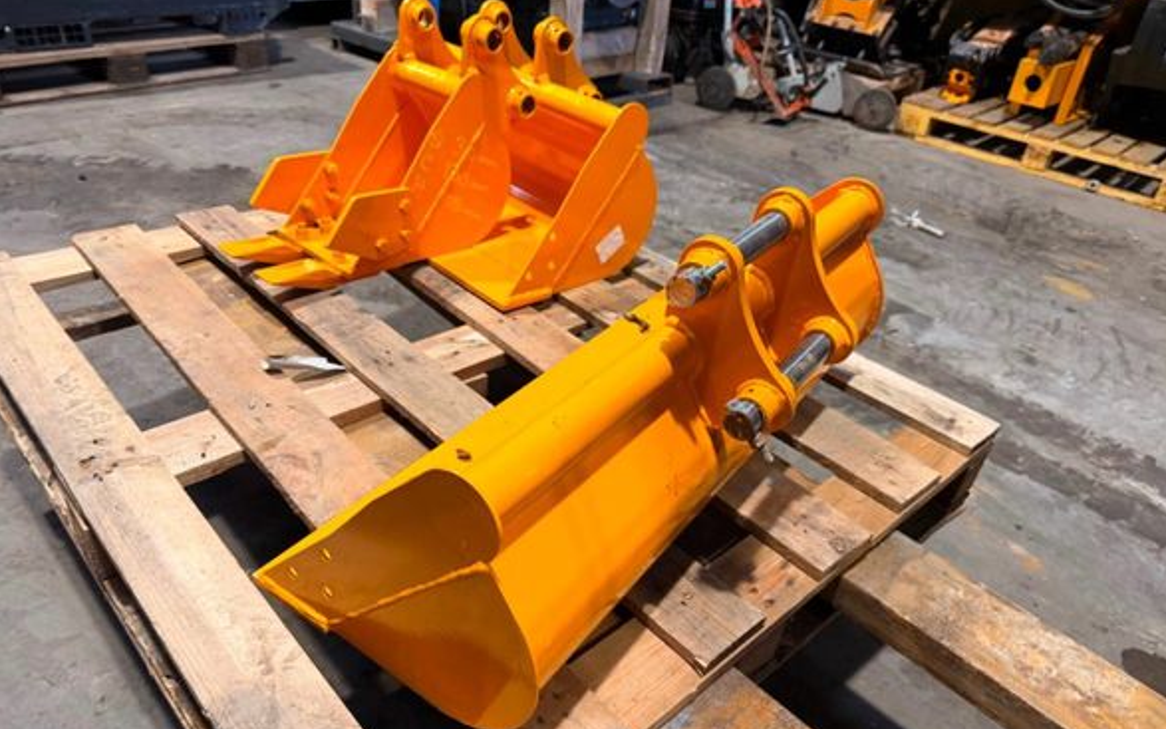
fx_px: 826
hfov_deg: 70.4
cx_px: 592
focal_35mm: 26
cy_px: 423
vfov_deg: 47.4
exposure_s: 1/100
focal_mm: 6.76
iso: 200
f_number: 1.78
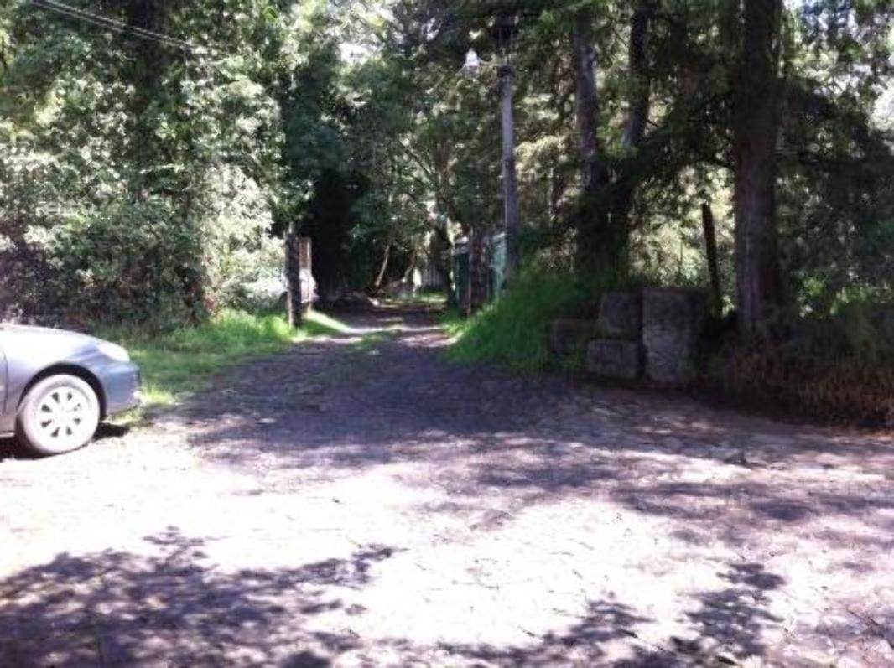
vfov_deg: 40.6
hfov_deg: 52.7
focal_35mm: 35
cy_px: 334
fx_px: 903
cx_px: 447
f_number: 2.8
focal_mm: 3.85
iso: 100
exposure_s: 1/100
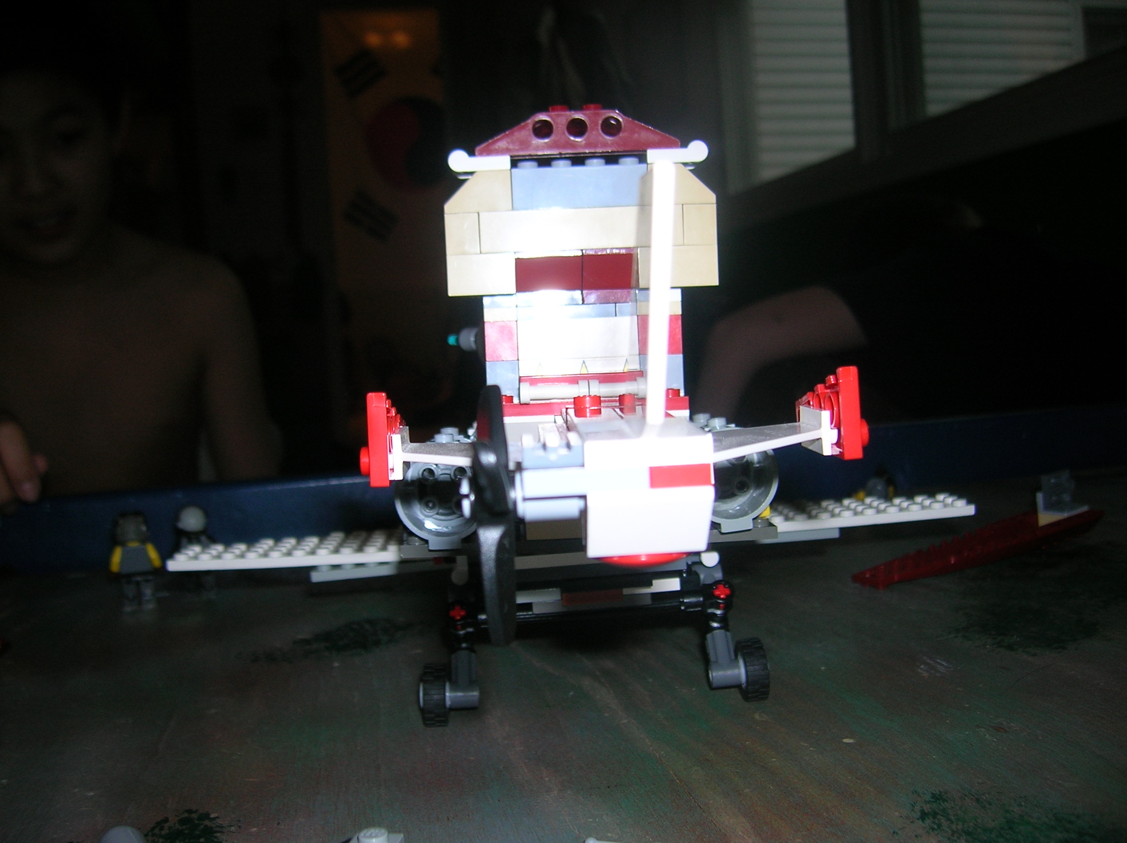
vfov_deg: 41.7
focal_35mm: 34
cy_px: 422
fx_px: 1106
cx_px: 564
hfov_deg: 54.0
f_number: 2.9
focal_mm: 5.7
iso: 50
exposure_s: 1/60.1
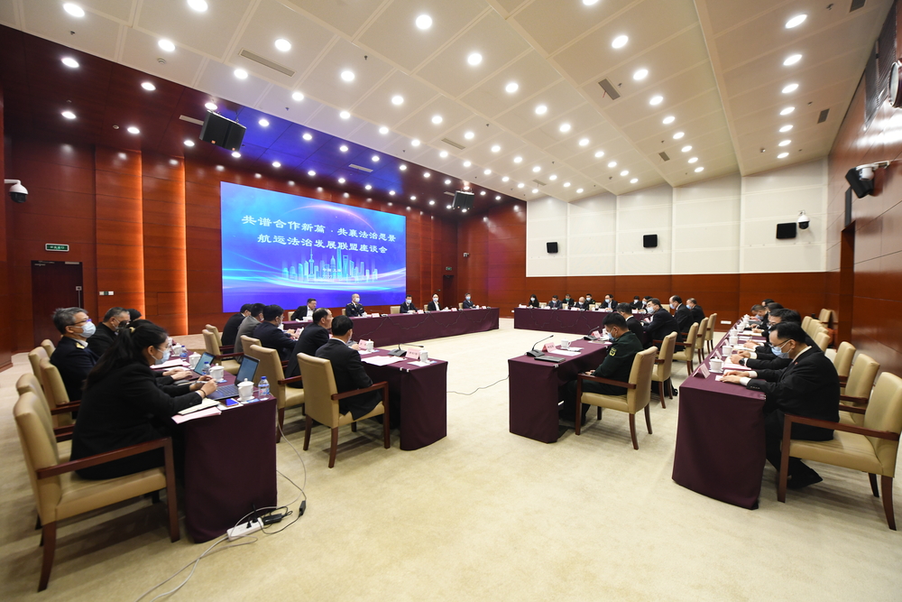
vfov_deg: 81.2
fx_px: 351
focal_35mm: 14
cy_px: 301
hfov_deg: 104.2
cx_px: 451
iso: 1600
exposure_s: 1/100
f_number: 4
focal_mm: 14
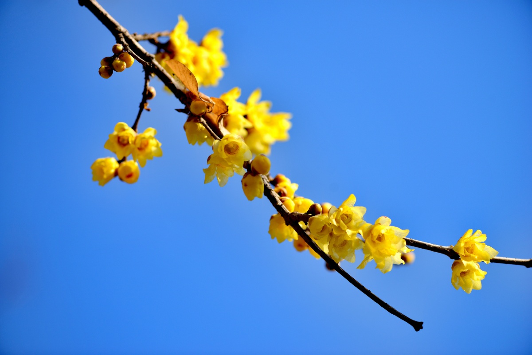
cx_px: 266
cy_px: 178
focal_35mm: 105
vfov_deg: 13.1
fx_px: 1552
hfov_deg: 19.4
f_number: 3.5
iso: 100
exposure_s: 1/1250
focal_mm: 105
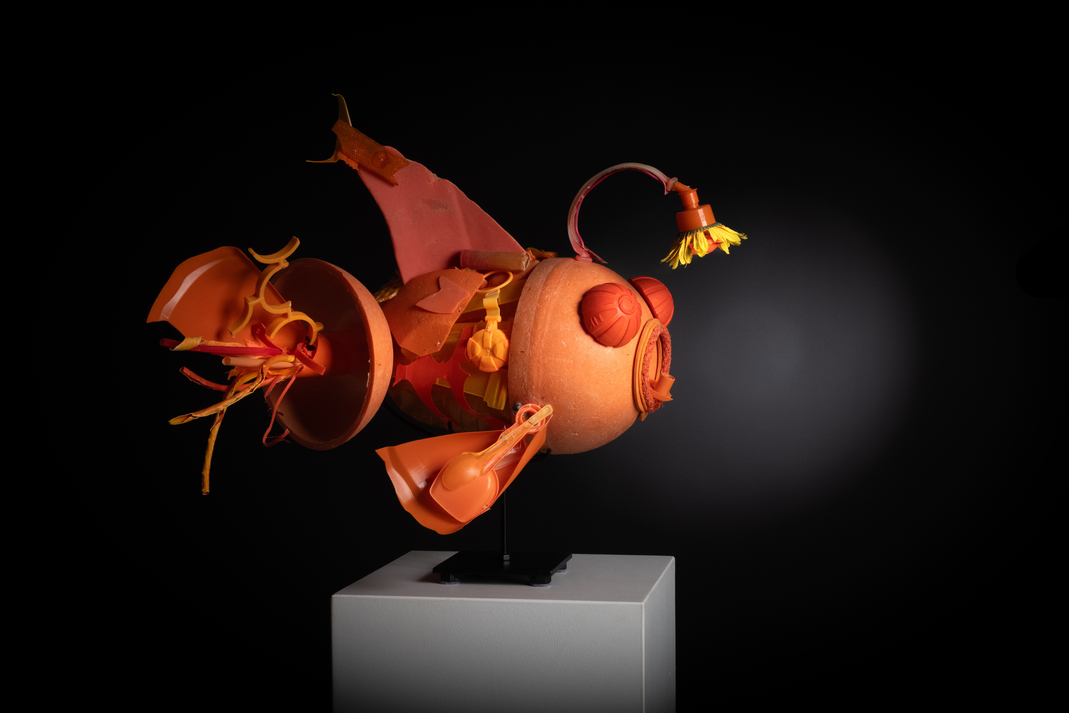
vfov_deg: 27.0
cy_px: 356
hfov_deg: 39.6
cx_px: 534
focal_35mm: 50
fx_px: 1485
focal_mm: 50
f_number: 16
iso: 800
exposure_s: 1/1000
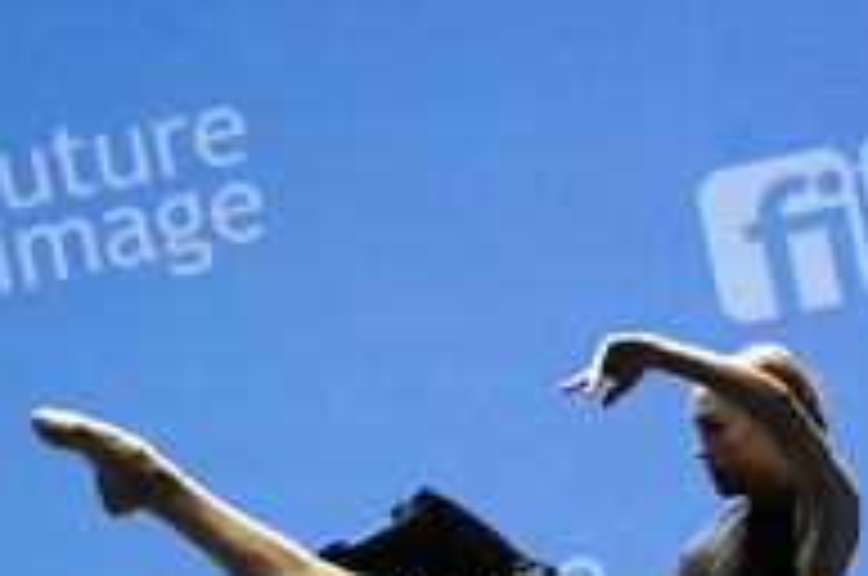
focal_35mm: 444
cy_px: 891
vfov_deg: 3.1
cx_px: 522
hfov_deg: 4.7
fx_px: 10687
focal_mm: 214
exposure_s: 1/400
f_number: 6.3
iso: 6400
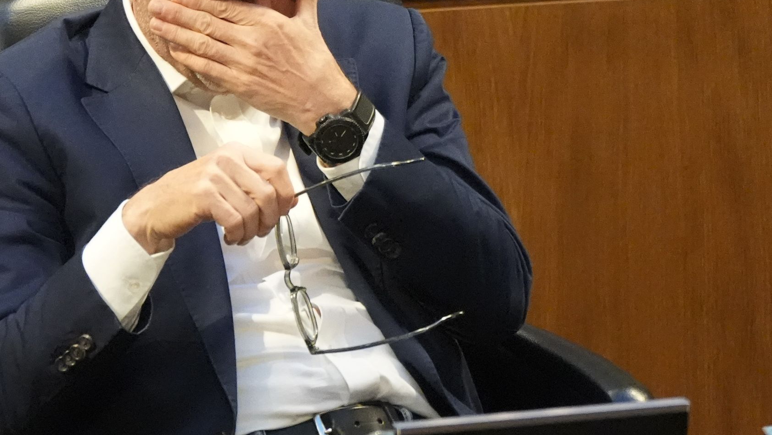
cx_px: 161
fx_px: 20411
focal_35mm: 997
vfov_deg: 1.2
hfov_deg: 2.2
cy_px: 166
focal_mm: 400
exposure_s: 1/250
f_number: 5.6
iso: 12800
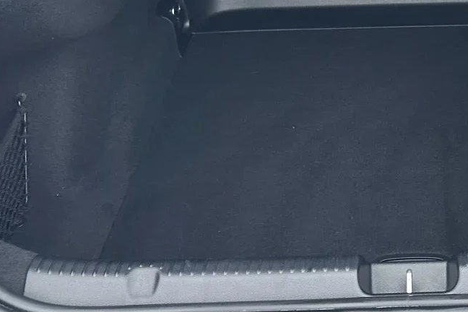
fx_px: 962
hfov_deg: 26.2
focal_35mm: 74
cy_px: -144
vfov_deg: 16.8
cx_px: 441
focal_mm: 6.86
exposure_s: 1/121
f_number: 1.78
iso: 160
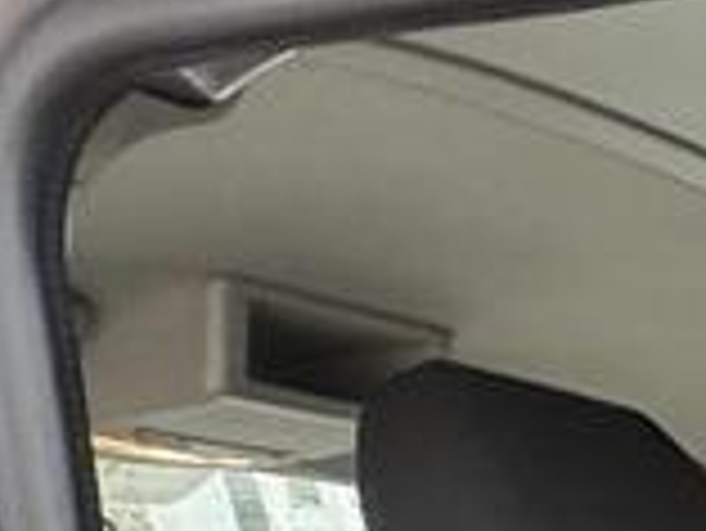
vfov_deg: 13.6
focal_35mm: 80
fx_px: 1633
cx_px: 1610
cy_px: 1260
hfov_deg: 15.6
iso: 250
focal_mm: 2.22
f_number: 2.2
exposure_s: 1/62
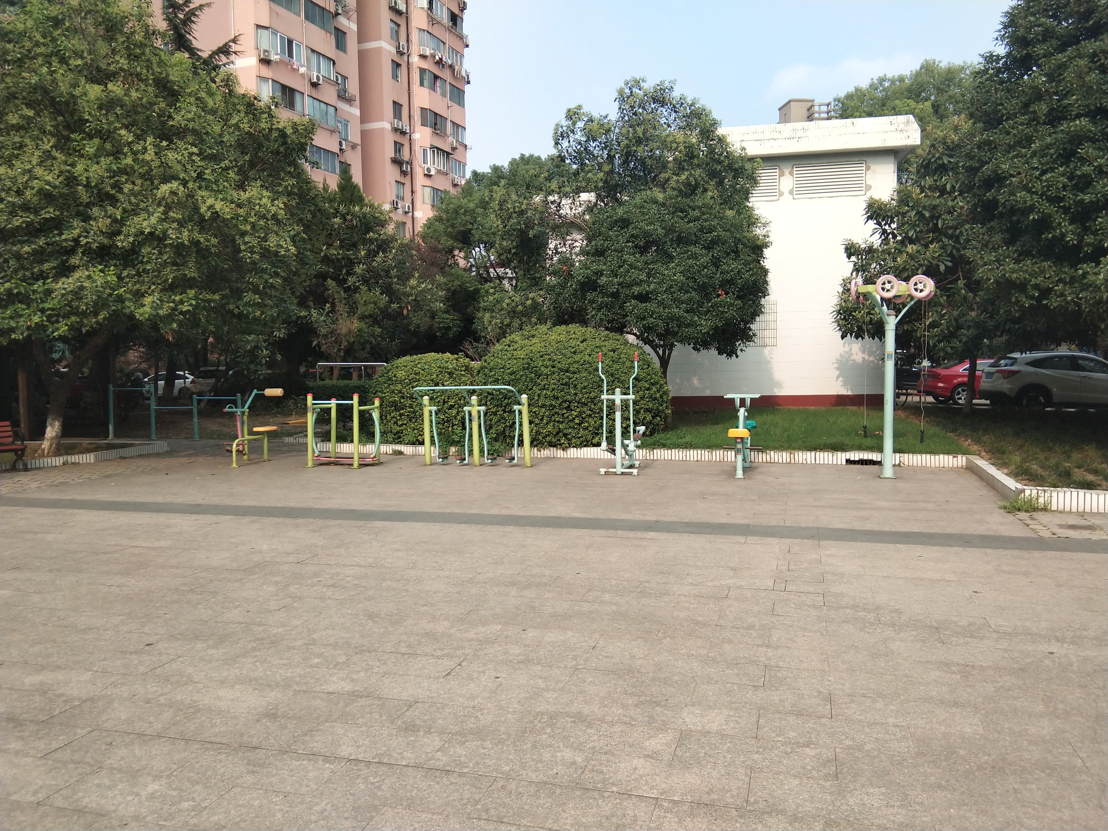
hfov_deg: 58.4
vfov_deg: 45.4
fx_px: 992
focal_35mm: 31
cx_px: 554
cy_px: 416
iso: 50
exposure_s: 1/448
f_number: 2.2
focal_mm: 3.69
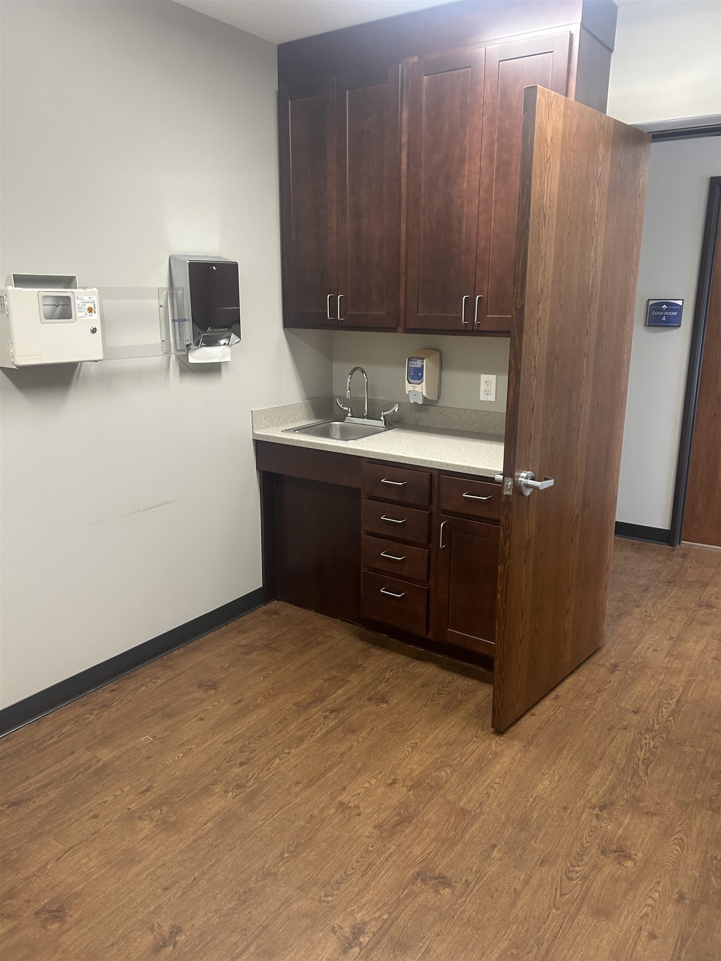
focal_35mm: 26
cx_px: 360
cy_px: 480
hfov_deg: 53.1
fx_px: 722
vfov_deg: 67.3
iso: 125
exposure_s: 1/60
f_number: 1.5
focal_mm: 5.7
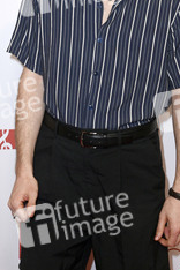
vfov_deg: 17.5
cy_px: 47
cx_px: 107
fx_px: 870
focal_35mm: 116
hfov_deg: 11.8
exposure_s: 1/250
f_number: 5.6
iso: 800
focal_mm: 68
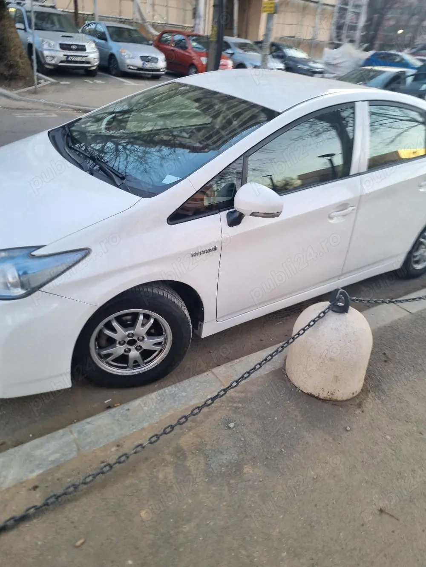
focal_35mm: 26
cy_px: 284
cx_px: 213
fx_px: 427
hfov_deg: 53.1
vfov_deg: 67.3
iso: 50
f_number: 1.8
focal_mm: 5.4
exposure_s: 1/100
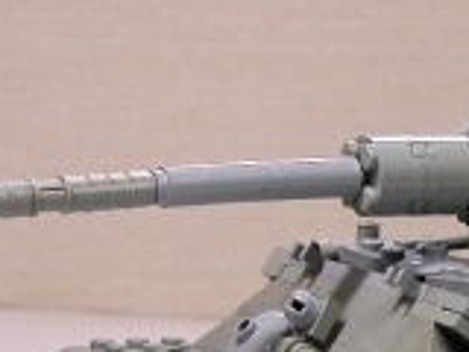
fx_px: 3360
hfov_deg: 7.9
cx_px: 495
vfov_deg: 6.0
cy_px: 367
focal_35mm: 248
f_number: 3.2
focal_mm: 15.7
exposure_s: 1/38.1
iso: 100
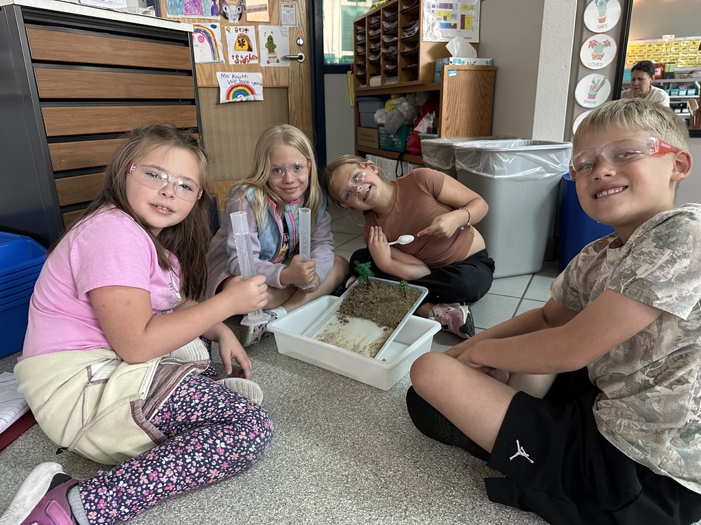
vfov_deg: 56.8
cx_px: 350
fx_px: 486
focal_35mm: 24
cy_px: 262
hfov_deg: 71.6
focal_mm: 6.86
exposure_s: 1/60
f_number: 1.78
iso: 500
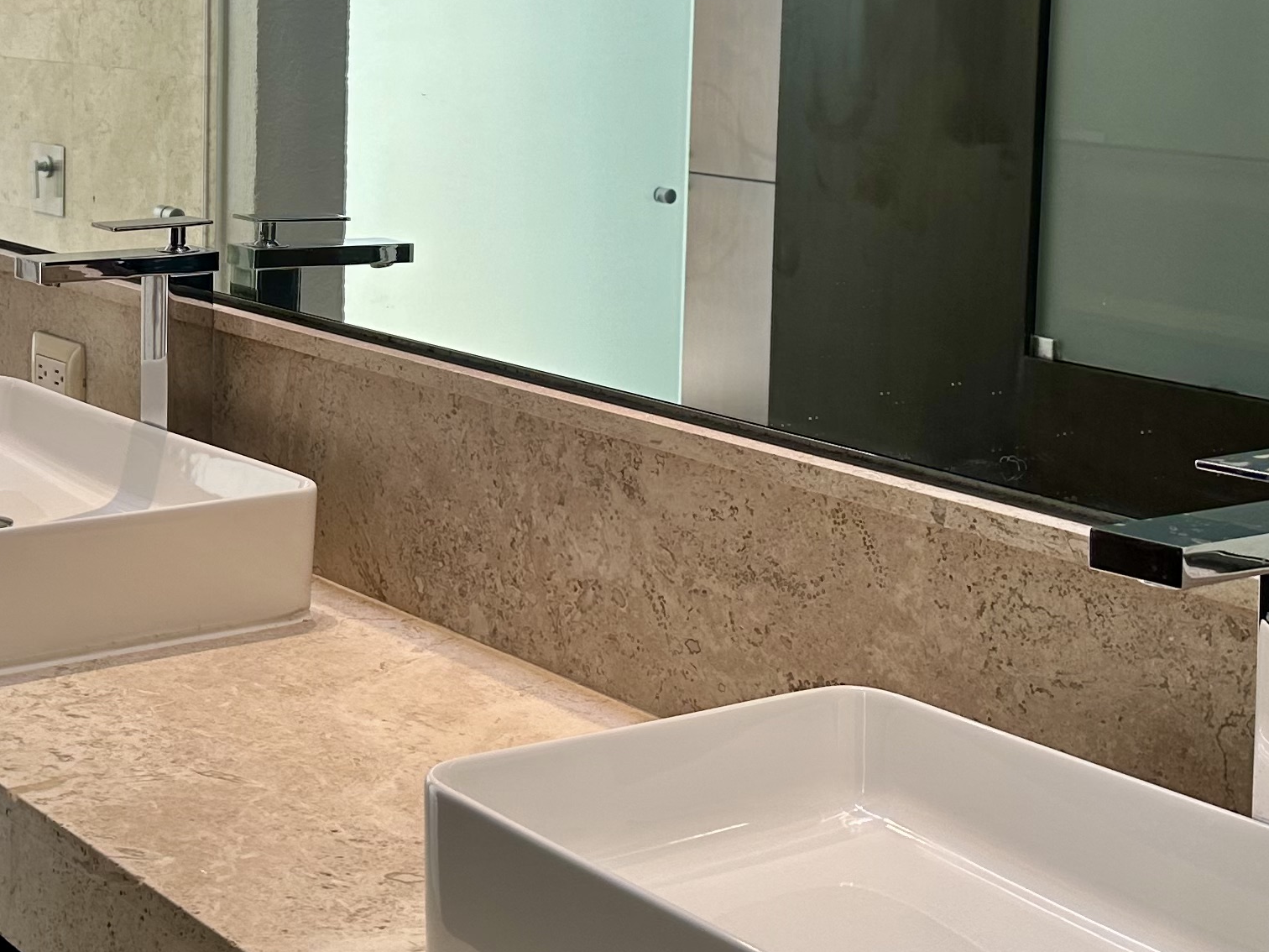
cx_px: 281
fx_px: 2346
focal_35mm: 64
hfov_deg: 29.7
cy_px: 182
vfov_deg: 22.6
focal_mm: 6.86
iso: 80
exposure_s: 1/287
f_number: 1.78
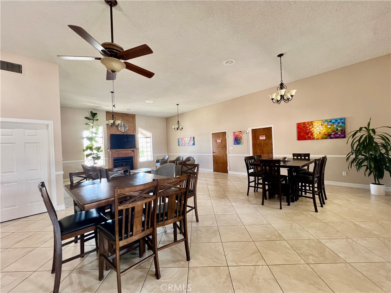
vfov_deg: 89.9
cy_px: 146
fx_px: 147
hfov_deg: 106.2
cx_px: 196
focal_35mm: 13
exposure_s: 1/60
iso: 250
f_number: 1.8
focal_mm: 1.57
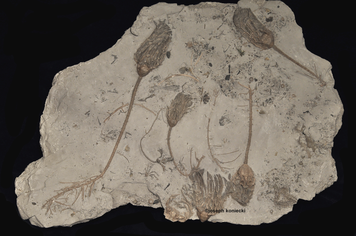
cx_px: 178
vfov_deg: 15.2
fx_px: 889
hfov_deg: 22.6
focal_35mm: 90
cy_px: 118
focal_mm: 60
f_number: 8
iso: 400
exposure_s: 1/15
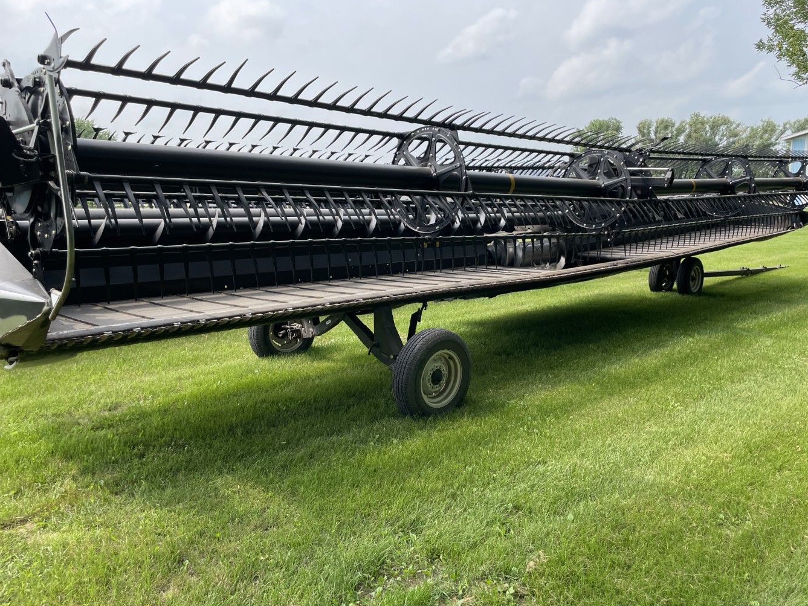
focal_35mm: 28
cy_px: 295
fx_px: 654
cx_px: 417
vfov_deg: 49.7
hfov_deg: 63.4
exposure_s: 1/1742
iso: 32
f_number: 1.6
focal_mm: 4.2
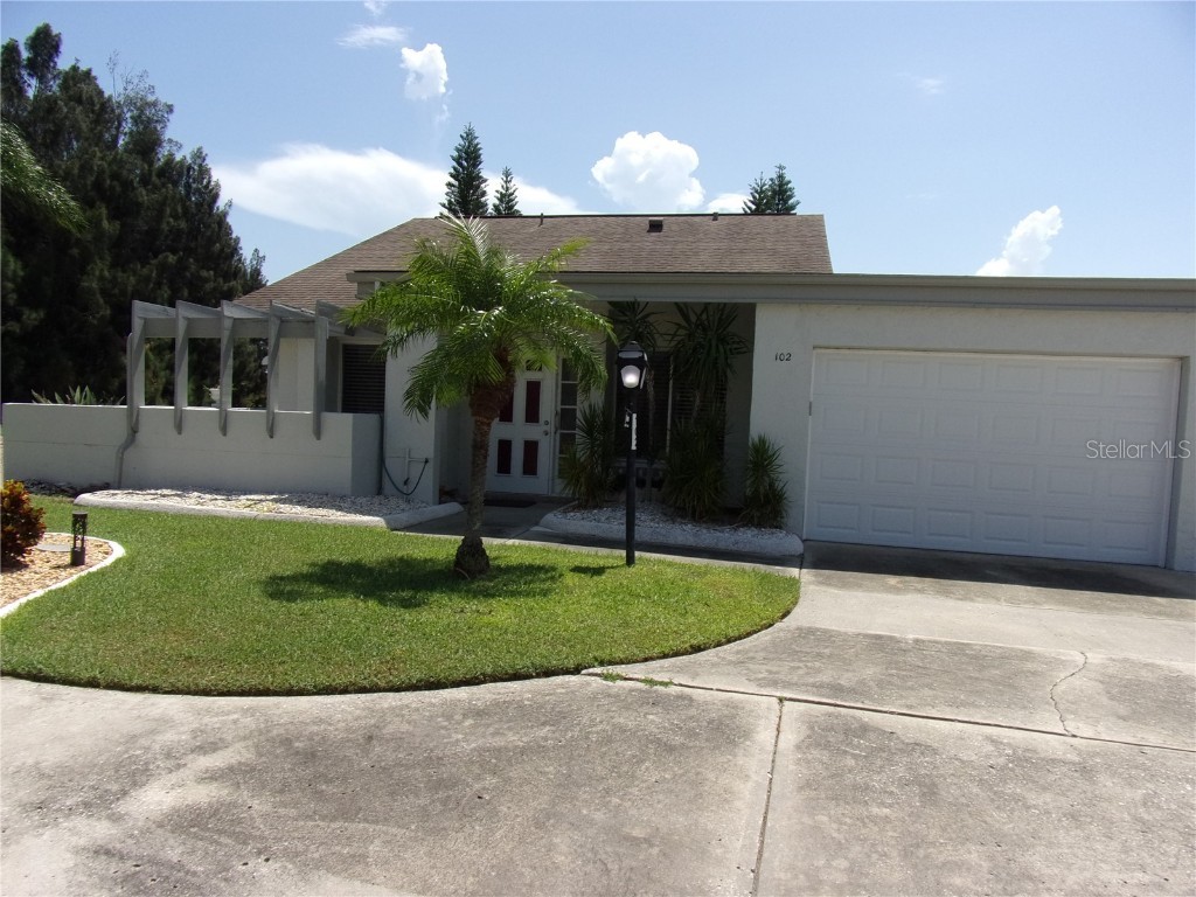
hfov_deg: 71.6
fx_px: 829
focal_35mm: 24
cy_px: 448
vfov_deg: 56.8
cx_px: 598
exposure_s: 1/140
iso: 80
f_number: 10.8
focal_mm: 4.3
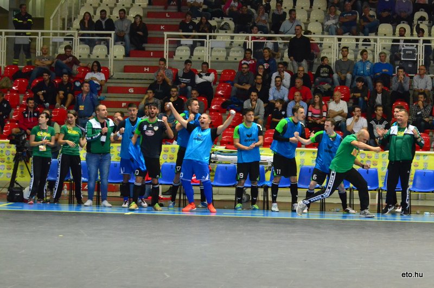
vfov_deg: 10.7
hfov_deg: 16.1
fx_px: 1534
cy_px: 144
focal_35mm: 128
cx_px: 217
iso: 6400
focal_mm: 85
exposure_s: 1/250
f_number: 6.3
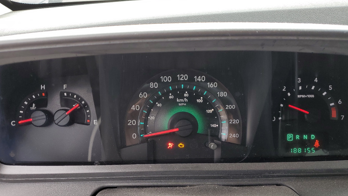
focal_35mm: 29
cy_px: 110
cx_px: 174
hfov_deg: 66.1
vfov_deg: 40.1
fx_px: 268
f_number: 1.5
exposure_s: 1/120
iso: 50
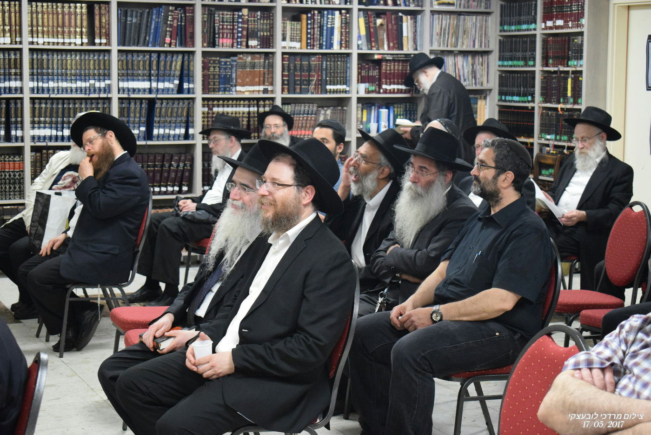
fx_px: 1303
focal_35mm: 72
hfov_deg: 28.1
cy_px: 218
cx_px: 326
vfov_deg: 18.9
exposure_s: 1/60
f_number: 5.3
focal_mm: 48
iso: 3600
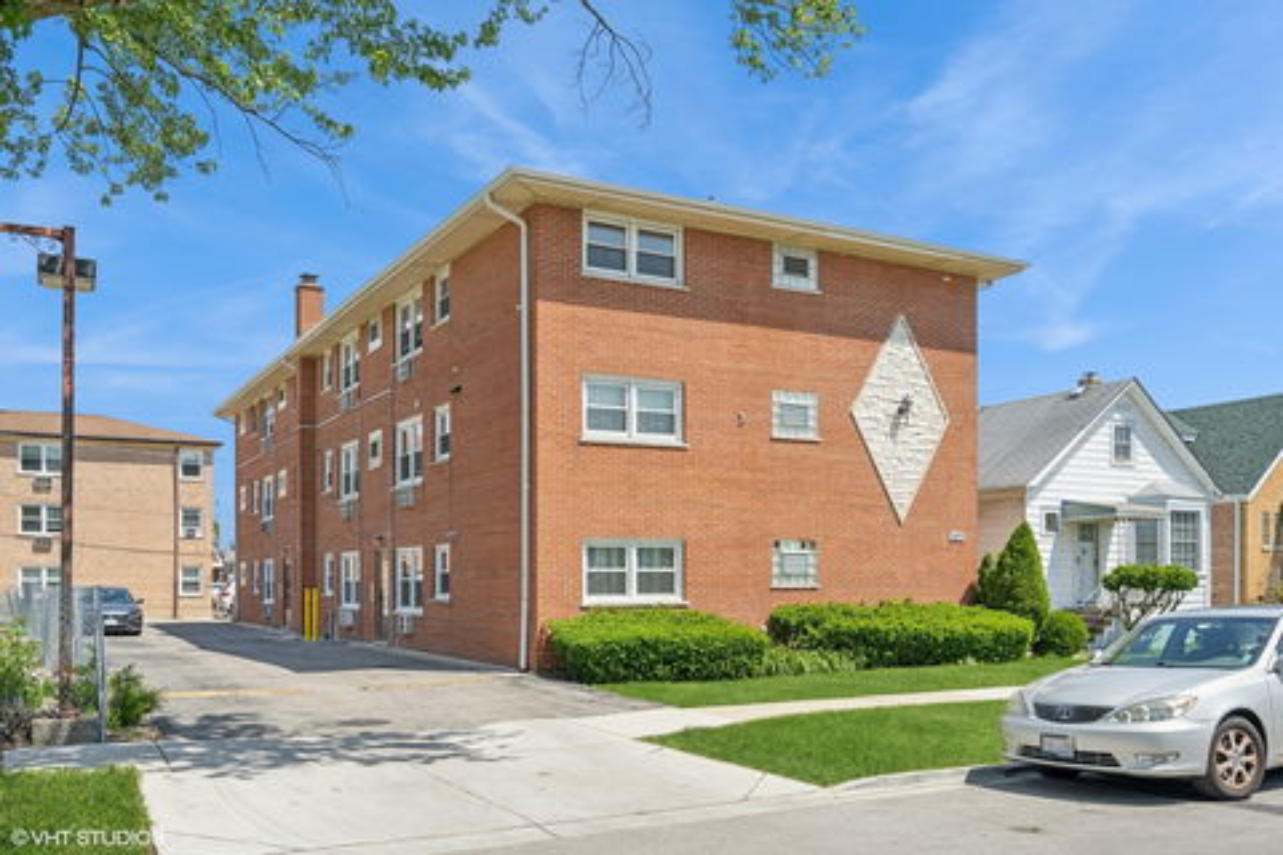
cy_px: 428
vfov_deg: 43.6
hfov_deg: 61.9
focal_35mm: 30
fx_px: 1069
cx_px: 642
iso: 200
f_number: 9.5
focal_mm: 30
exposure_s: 1/180
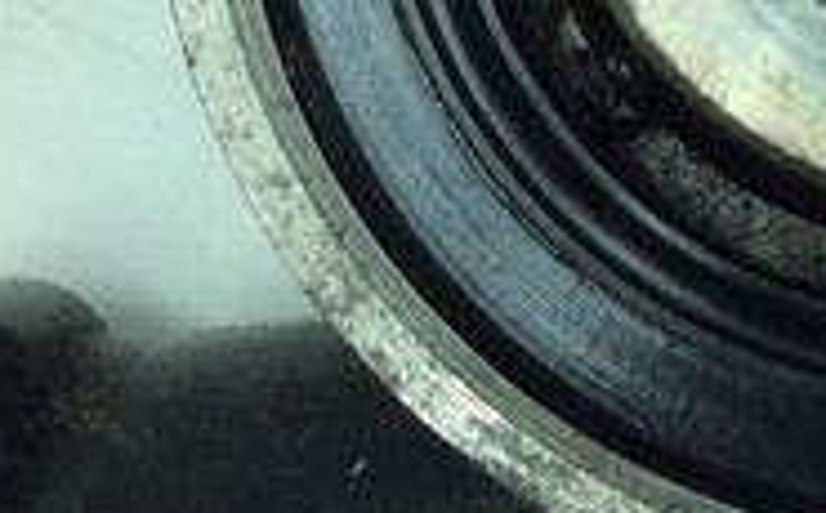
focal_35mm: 110
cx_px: 786
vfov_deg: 11.7
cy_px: -71
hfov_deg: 18.6
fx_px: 2472
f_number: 2.4
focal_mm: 3.3
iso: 32
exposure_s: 1/316
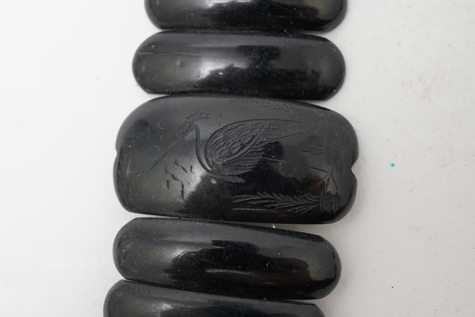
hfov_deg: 43.6
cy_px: 158
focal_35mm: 45
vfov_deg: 29.9
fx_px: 594
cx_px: 238
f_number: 18
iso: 800
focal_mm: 30
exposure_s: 1/125
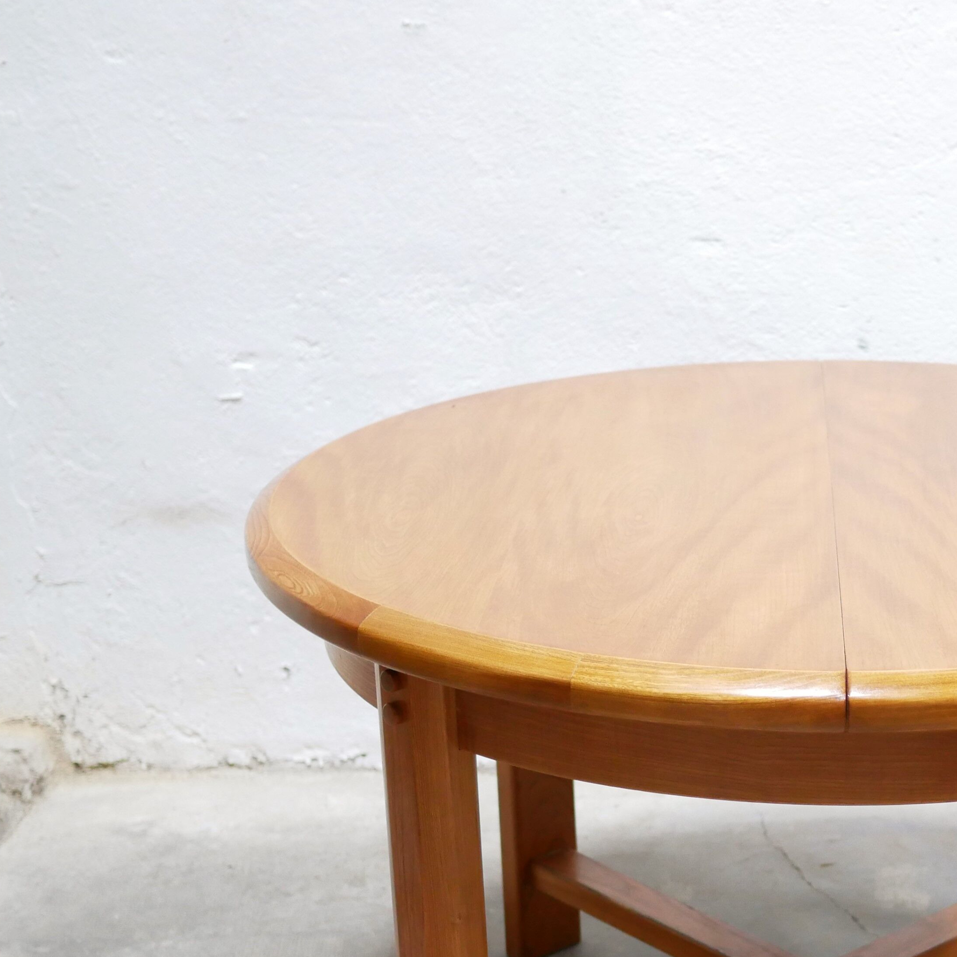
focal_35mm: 74
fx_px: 2315
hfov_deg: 23.0
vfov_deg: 23.1
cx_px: 765
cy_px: 727
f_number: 1.7
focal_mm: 20
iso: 1250
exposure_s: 1/60
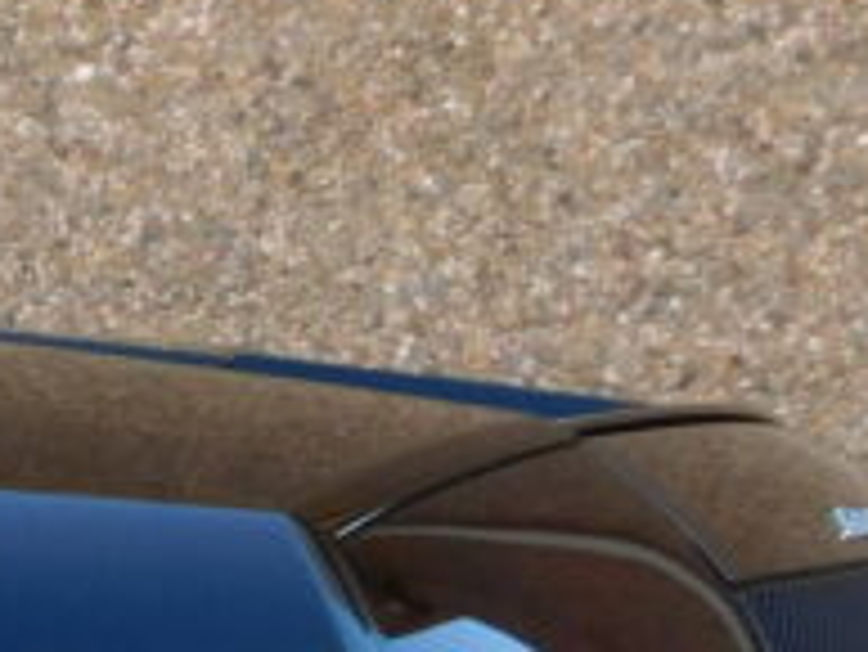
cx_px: -1277
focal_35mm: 191
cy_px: 1120
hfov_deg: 9.2
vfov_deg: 7.6
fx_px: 4792
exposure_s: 1/200
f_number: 3.5
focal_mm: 6.3
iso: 125
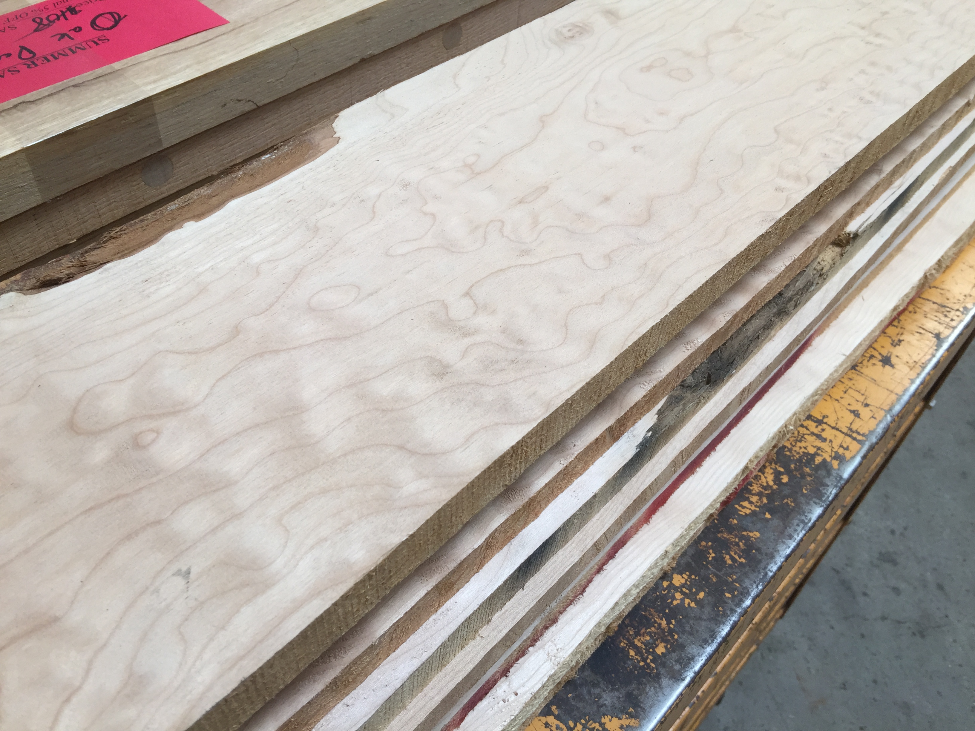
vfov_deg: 48.2
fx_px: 817
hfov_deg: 61.7
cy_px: 366
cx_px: 488
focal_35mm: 29
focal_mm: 4.15
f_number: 2.2
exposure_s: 1/60
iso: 40
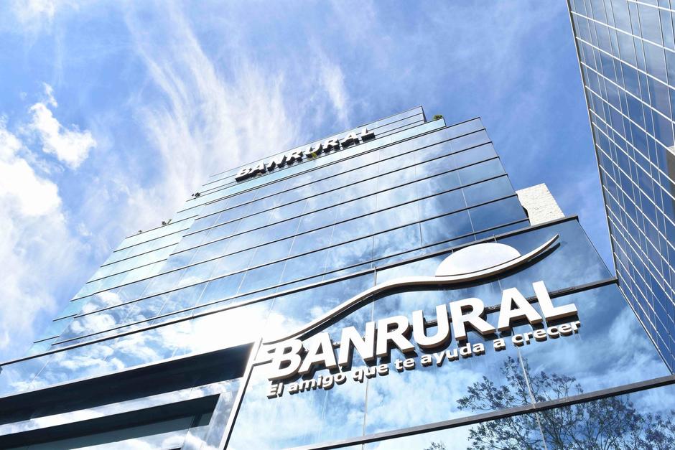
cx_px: 338
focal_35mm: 27
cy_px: 225
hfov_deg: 67.4
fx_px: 506
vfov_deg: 47.9
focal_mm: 18
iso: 100
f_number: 11
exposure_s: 1/125
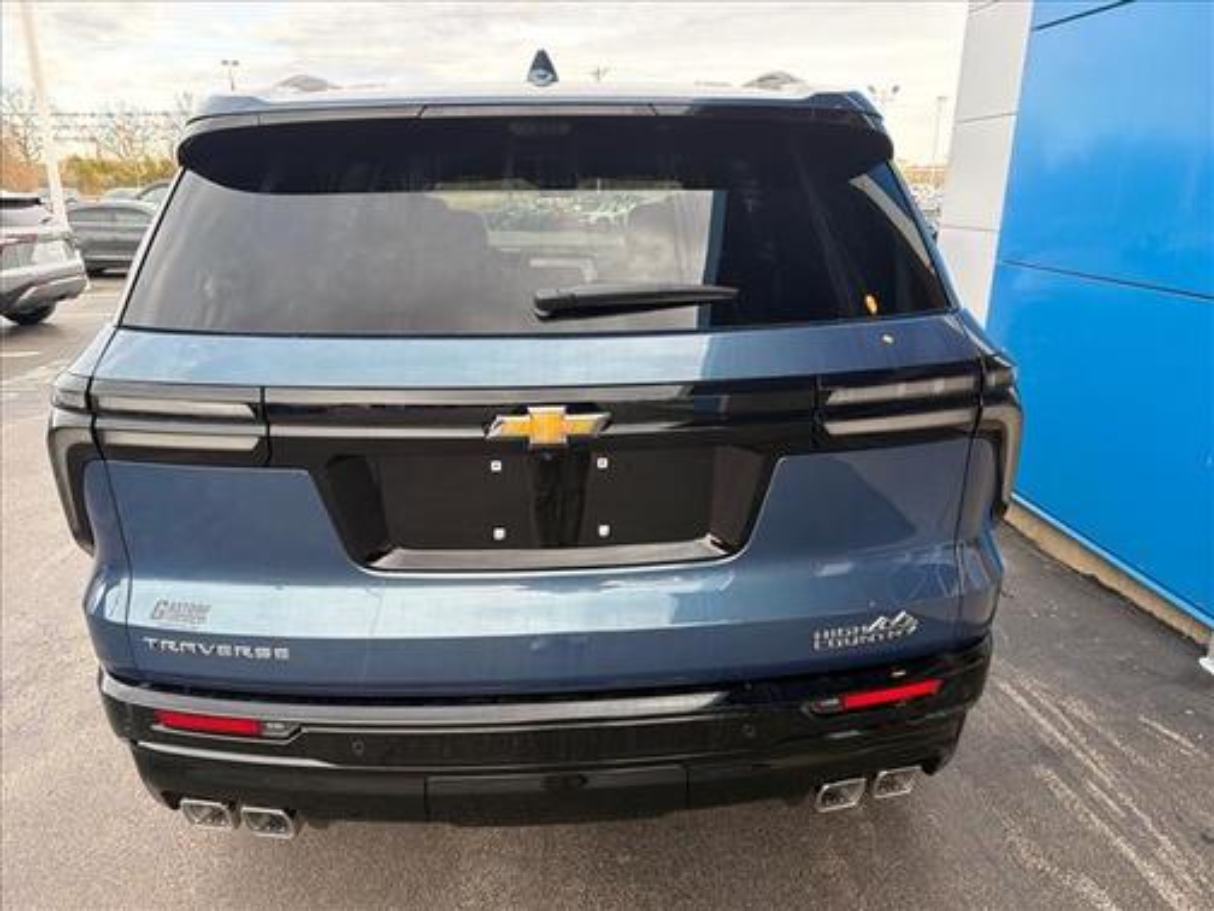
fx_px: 842
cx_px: 607
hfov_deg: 71.6
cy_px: 456
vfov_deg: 56.8
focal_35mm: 24
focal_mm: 6.76
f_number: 1.78
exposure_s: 1/303
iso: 80
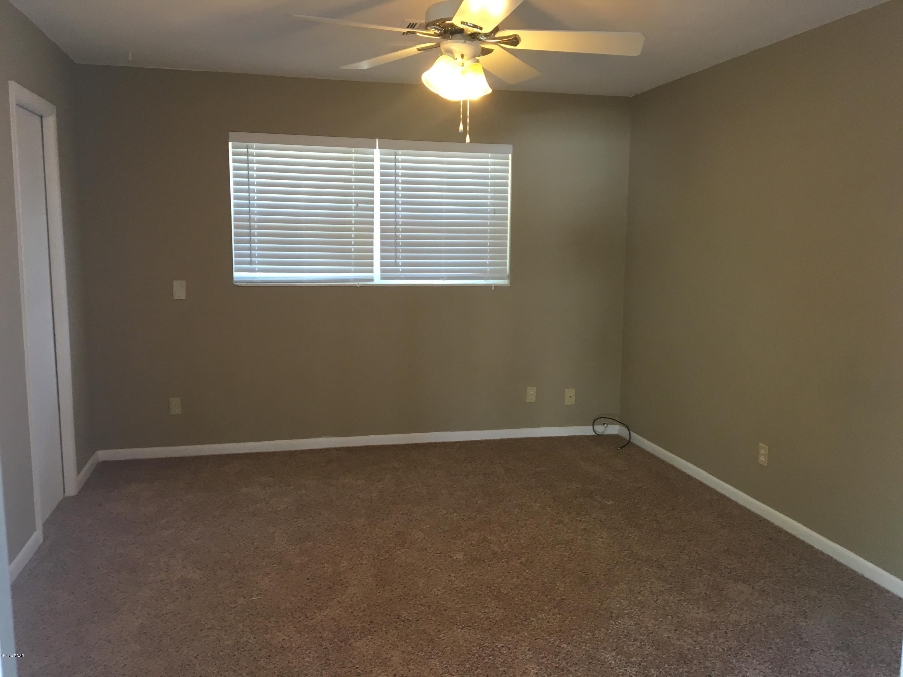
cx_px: 452
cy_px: 338
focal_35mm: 29
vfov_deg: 48.2
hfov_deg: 61.7
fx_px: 756
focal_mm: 4.15
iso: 50
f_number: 2.2
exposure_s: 1/30
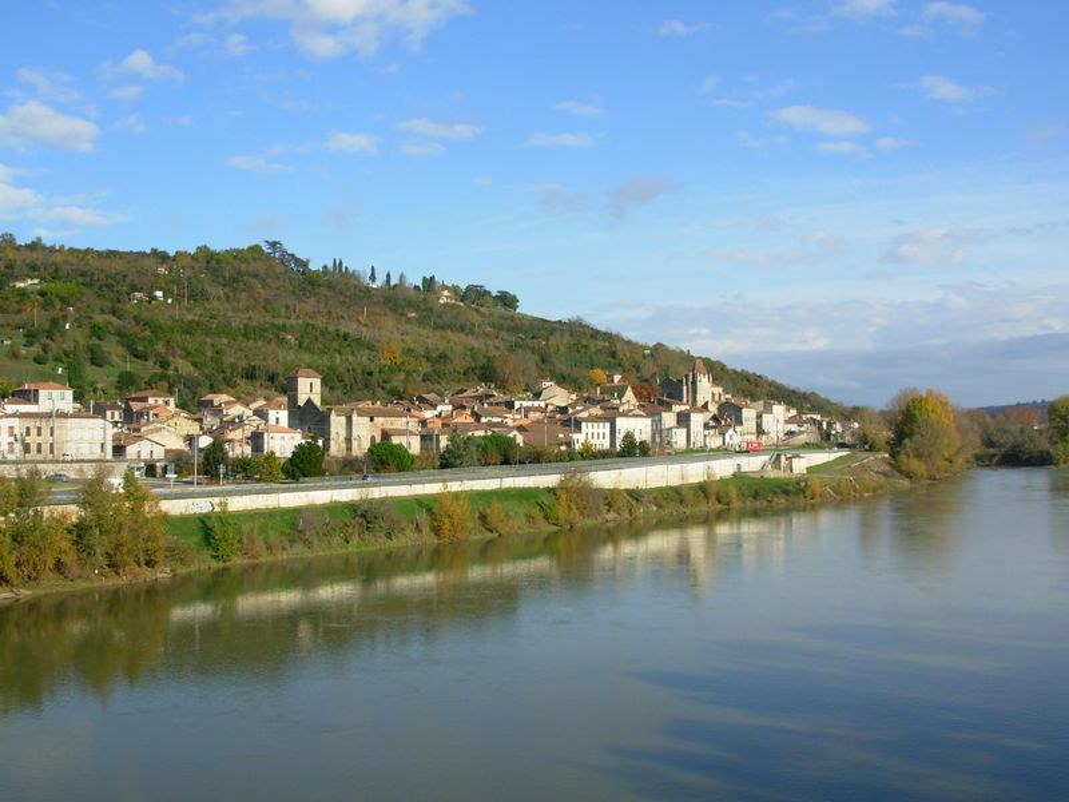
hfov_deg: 49.0
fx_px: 1174
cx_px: 534
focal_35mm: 38
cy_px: 401
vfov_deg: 37.7
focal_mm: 6.3
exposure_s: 1/470
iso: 50
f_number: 4.9
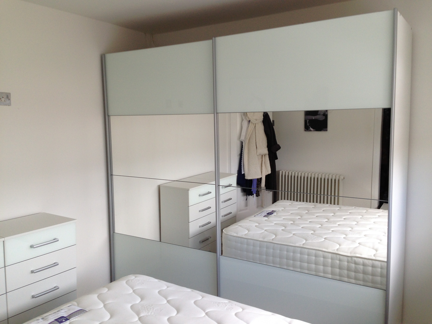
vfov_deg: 42.9
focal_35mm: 33
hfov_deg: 55.4
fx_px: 412
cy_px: 162
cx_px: 216
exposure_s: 1/60
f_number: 2.4
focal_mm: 4.12
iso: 50
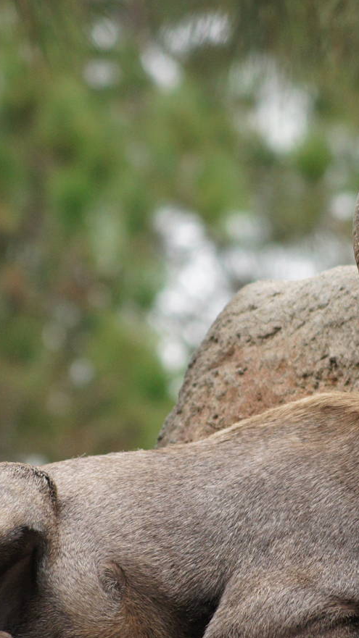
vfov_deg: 3.8
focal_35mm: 571
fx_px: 9671
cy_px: 373
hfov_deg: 2.1
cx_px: 227
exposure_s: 1/500
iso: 1000
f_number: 5.6
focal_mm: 200
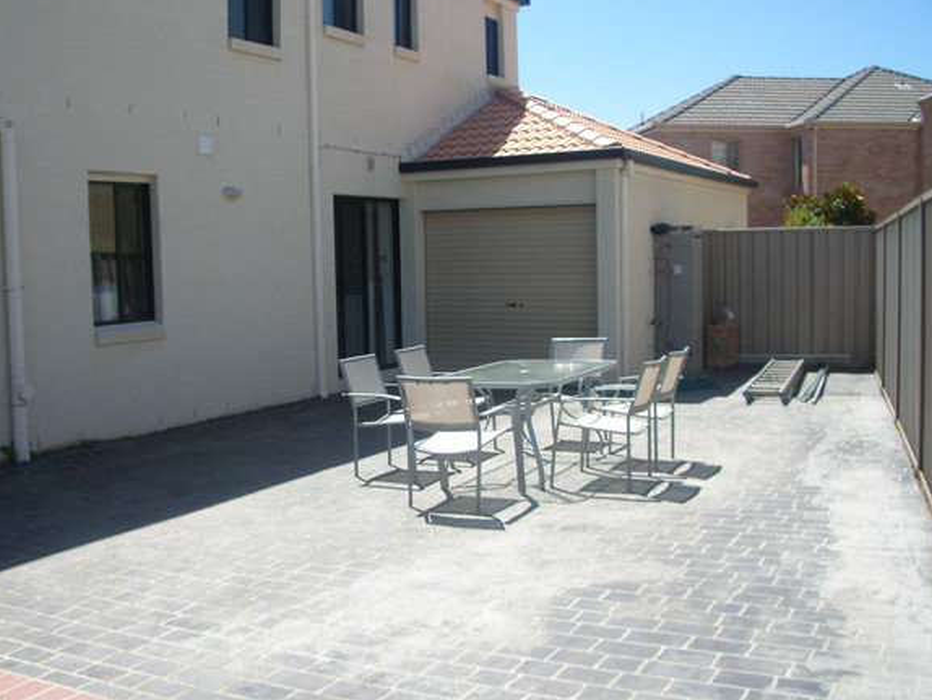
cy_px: 364
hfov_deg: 47.8
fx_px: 1050
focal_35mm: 39
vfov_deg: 36.8
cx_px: 427
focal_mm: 5.8
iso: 80
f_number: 4.3
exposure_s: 1/400
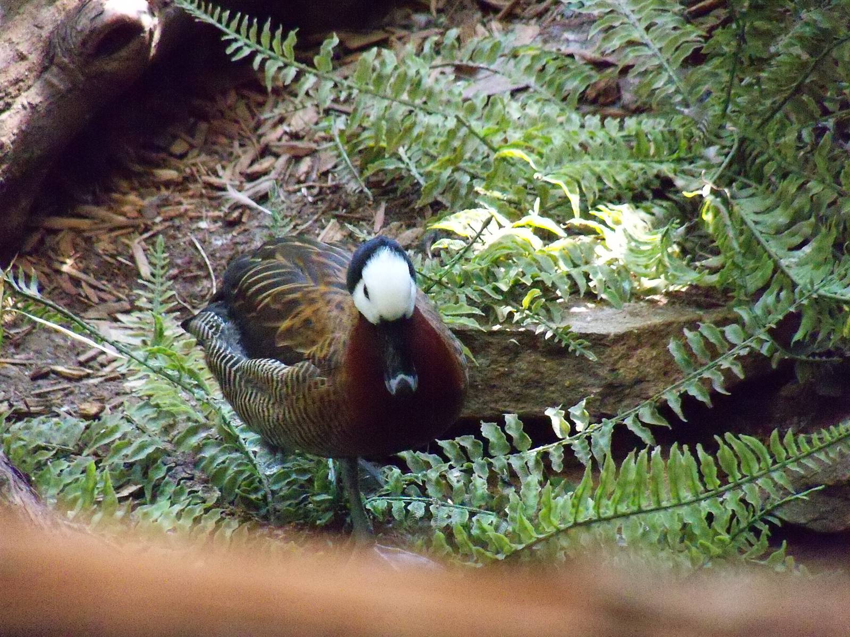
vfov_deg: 4.2
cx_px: 425
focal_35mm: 350
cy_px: 318
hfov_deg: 5.7
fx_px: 8594
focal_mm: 62
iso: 1600
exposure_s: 1/100
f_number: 4.8
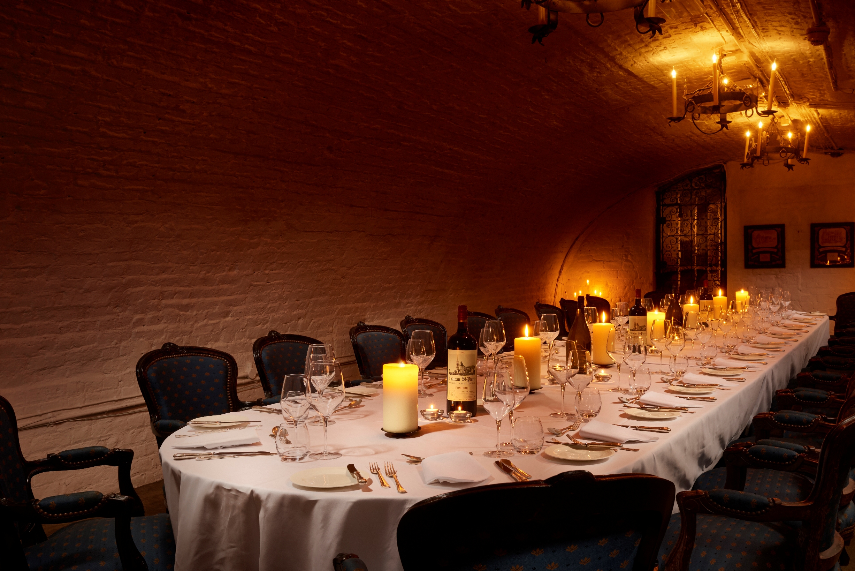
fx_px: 855
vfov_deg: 36.9
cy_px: 301
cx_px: 442
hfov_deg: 53.1
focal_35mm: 36
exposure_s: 1/5
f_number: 11
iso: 400
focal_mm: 24
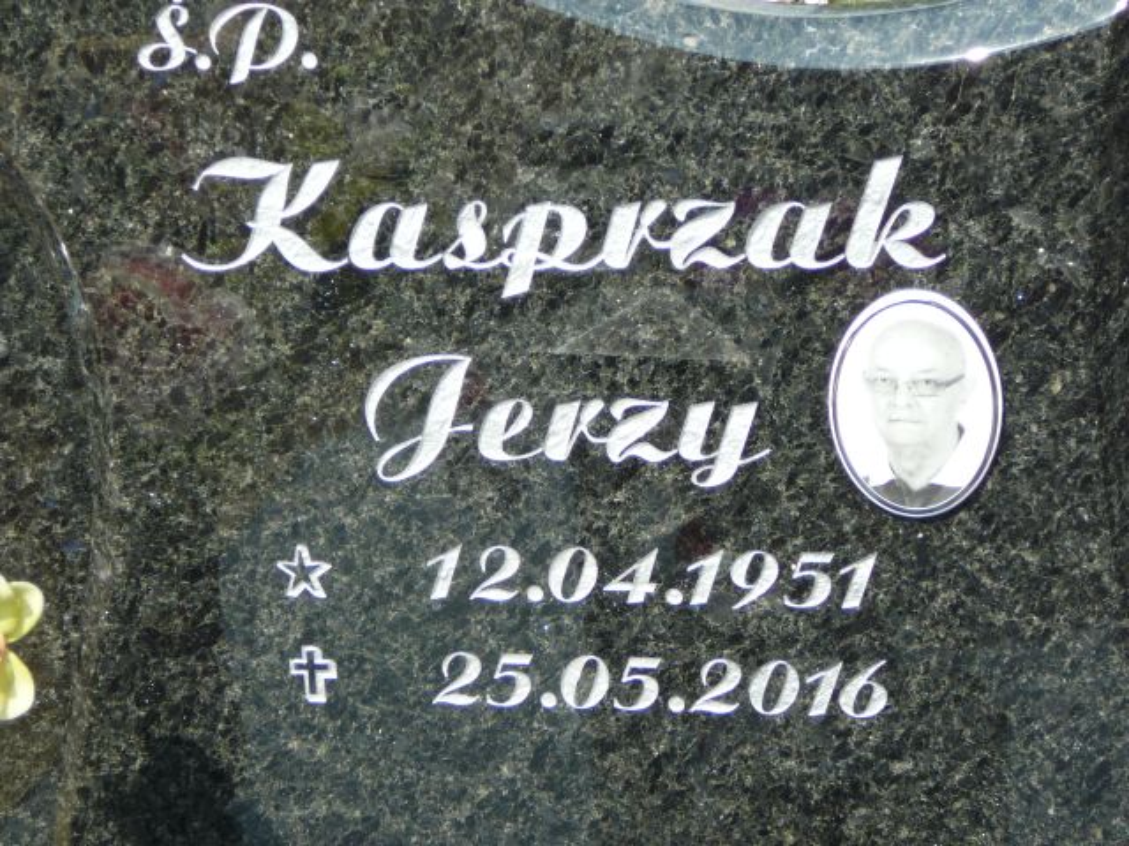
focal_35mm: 95
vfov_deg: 15.6
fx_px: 3098
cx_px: 564
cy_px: 423
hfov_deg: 20.7
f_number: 3.9
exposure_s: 1/500
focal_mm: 14.1
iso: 80
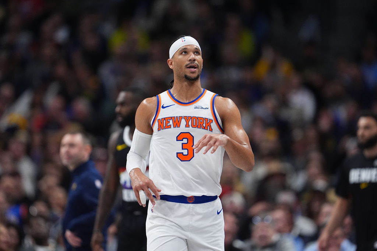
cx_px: 188
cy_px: 126
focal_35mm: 400
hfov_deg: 5.2
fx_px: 4189
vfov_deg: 3.4
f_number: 3.2
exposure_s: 1/2000
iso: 5000
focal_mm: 400
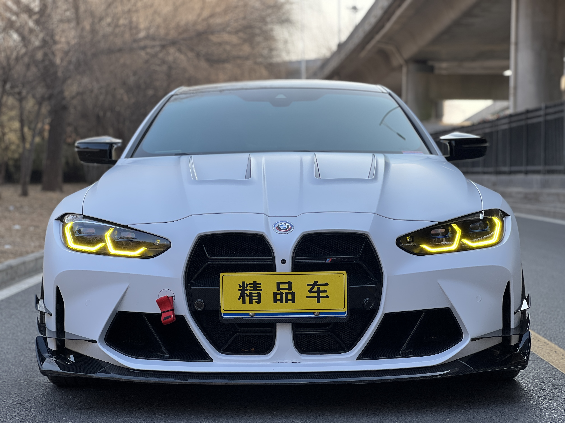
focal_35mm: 77
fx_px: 1257
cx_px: 282
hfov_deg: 25.3
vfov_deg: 19.1
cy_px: 212
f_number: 2.8
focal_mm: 9
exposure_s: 1/172
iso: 25
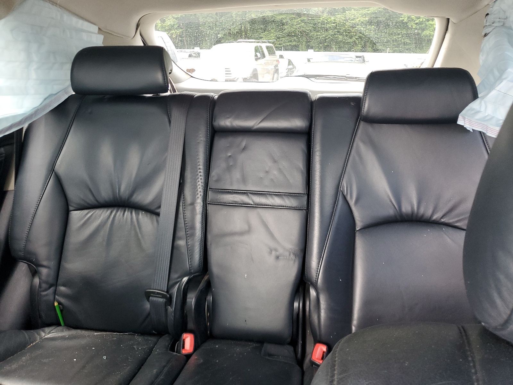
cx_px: 256
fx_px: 385
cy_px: 192
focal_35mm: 26
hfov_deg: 67.3
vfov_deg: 53.1
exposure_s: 1/60.2
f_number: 1.5
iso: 102
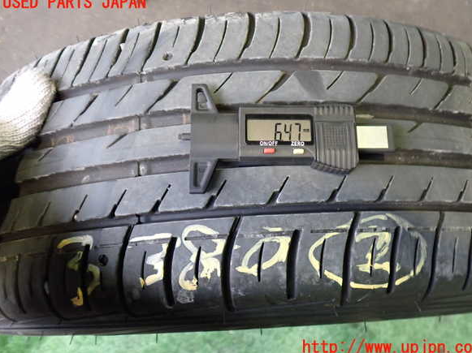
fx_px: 422
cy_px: 175
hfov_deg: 58.4
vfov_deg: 45.4
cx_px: 242
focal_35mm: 31
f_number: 2.3
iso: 500
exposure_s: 1/40
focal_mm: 5.4
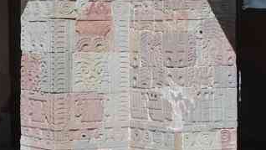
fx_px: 1218
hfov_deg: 12.4
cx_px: 84
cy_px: 4
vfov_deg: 7.0
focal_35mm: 173
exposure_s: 1/125
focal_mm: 35
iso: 200
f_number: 11
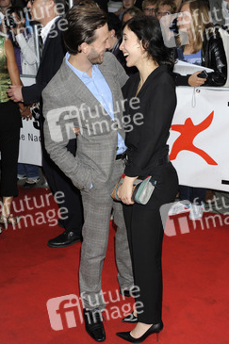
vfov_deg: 35.1
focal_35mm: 57
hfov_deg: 23.8
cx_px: 123
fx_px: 544
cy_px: 167
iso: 400
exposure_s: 1/250
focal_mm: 52
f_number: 7.1
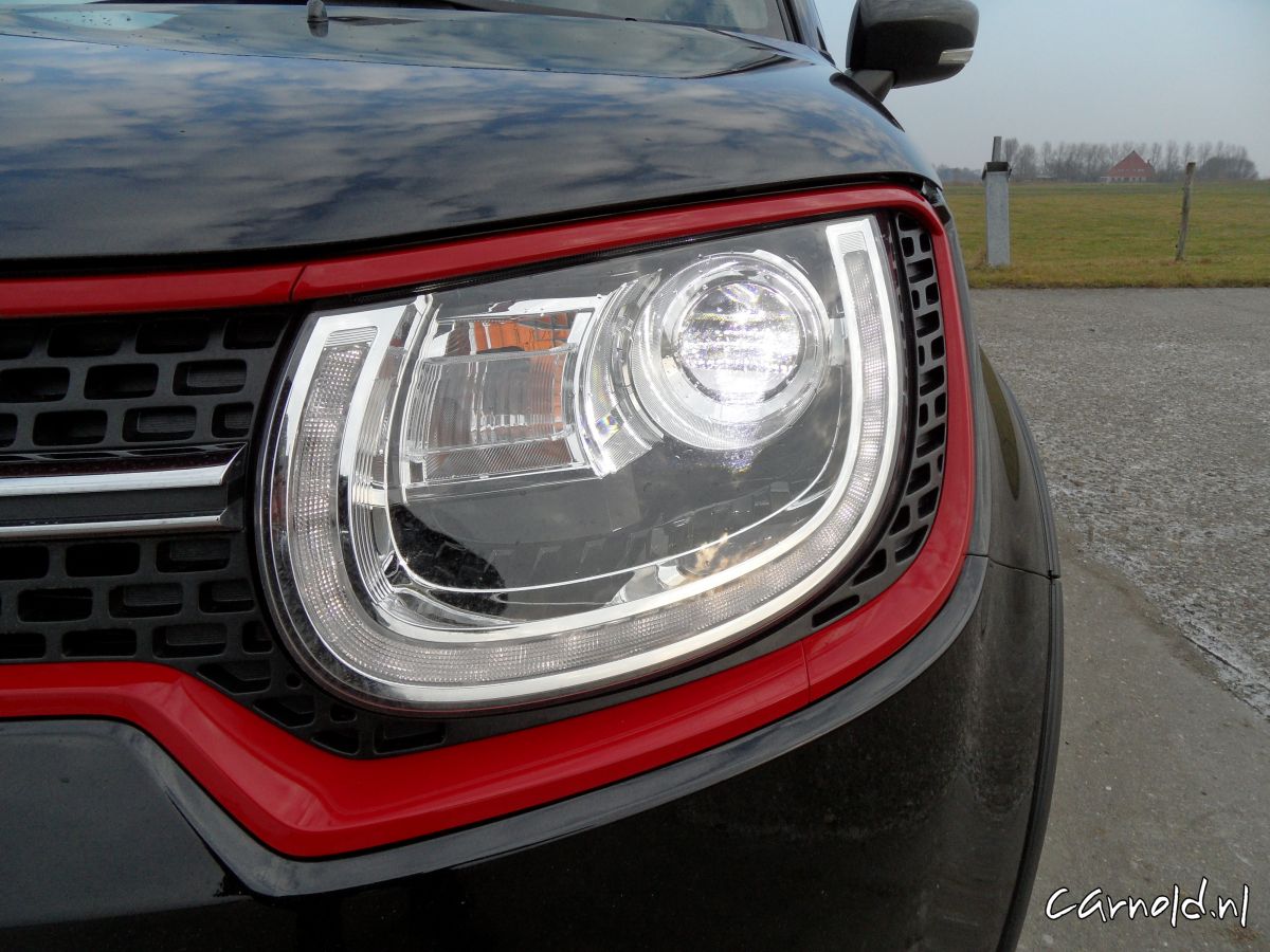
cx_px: 635
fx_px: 881
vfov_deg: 56.8
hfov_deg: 71.6
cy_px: 476
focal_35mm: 24
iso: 80
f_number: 3.2
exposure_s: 1/500
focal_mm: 3.9
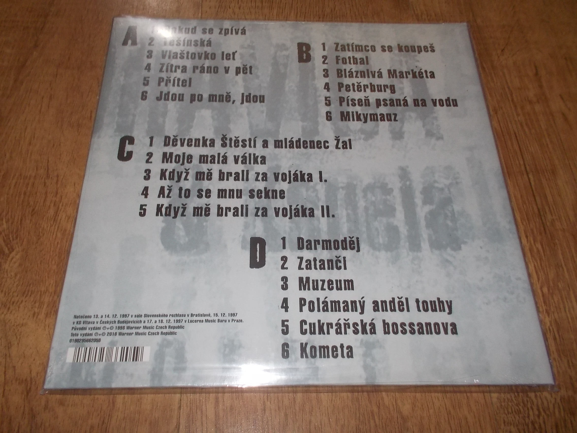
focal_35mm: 29
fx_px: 483
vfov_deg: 48.2
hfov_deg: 61.7
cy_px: 216
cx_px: 288
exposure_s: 1/30
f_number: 3.3
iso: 200
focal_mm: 4.1
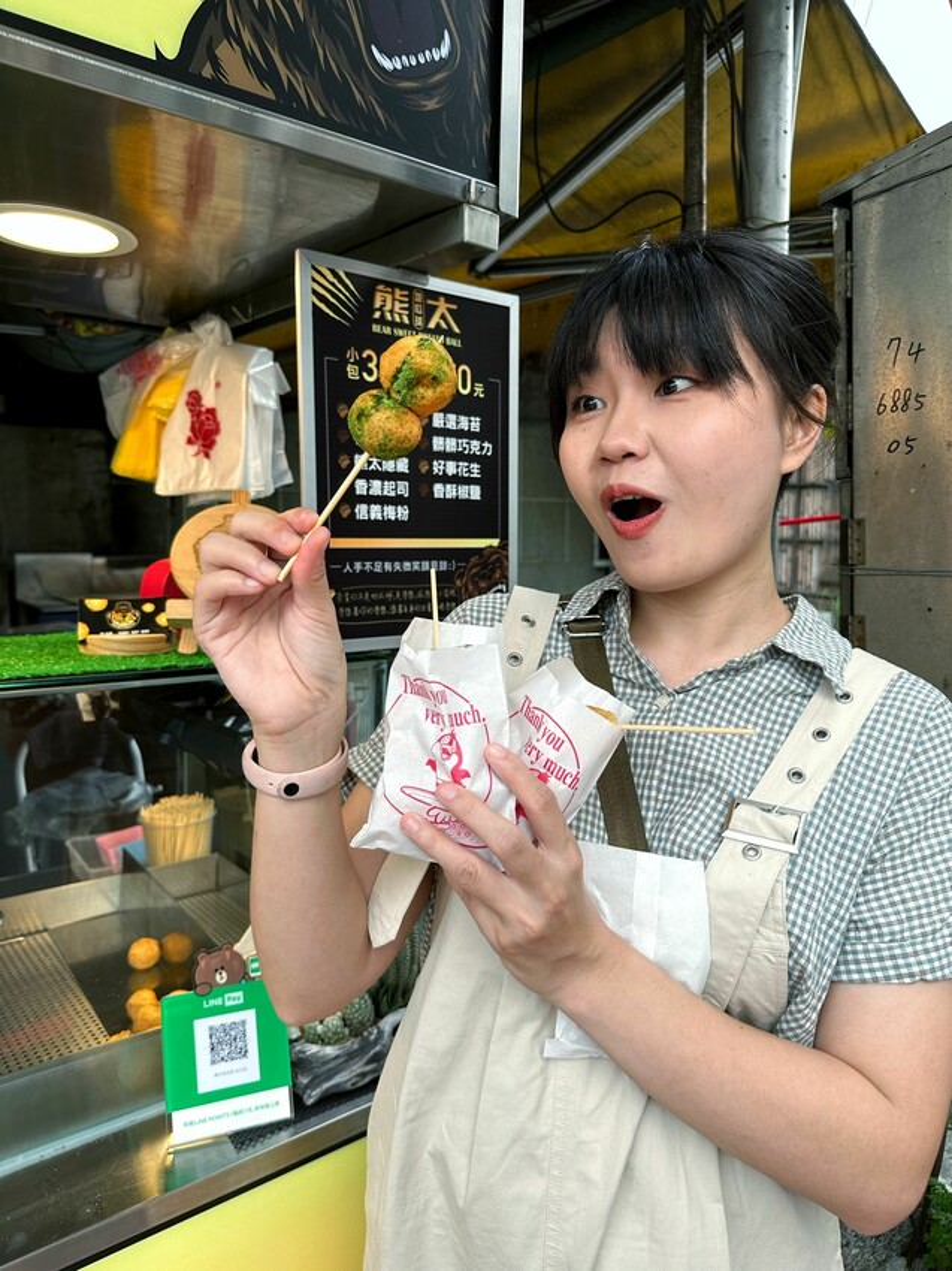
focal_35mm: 24
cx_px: 476
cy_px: 636
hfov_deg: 56.8
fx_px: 880
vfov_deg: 71.6
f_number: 1.78
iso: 80
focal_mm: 6.86
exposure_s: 1/816
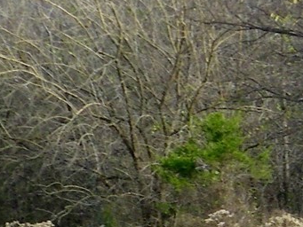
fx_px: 6602
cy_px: 196
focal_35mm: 754
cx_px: 322
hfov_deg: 2.6
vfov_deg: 2.0
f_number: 4.9
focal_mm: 23.9
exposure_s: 1/250
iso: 80
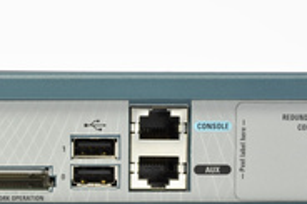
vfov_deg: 12.4
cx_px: 2
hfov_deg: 18.2
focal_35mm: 110
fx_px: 936
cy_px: 149
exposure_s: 1/1.3
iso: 100
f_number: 13
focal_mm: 30
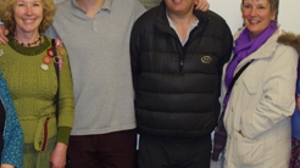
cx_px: 99
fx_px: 549
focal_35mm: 69
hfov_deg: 30.4
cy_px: 59
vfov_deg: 17.4
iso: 400
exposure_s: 1/15
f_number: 5
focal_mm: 18
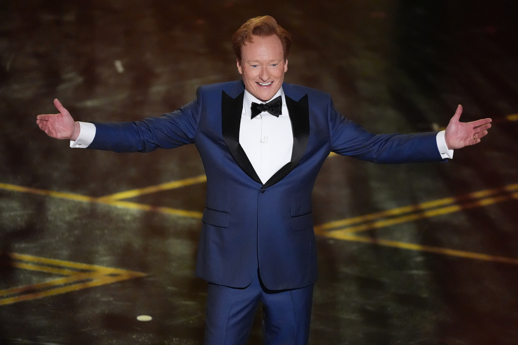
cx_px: 259
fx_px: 8634
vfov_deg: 2.3
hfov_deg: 3.4
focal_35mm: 600
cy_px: 172
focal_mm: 600
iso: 10000
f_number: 4
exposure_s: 1/640
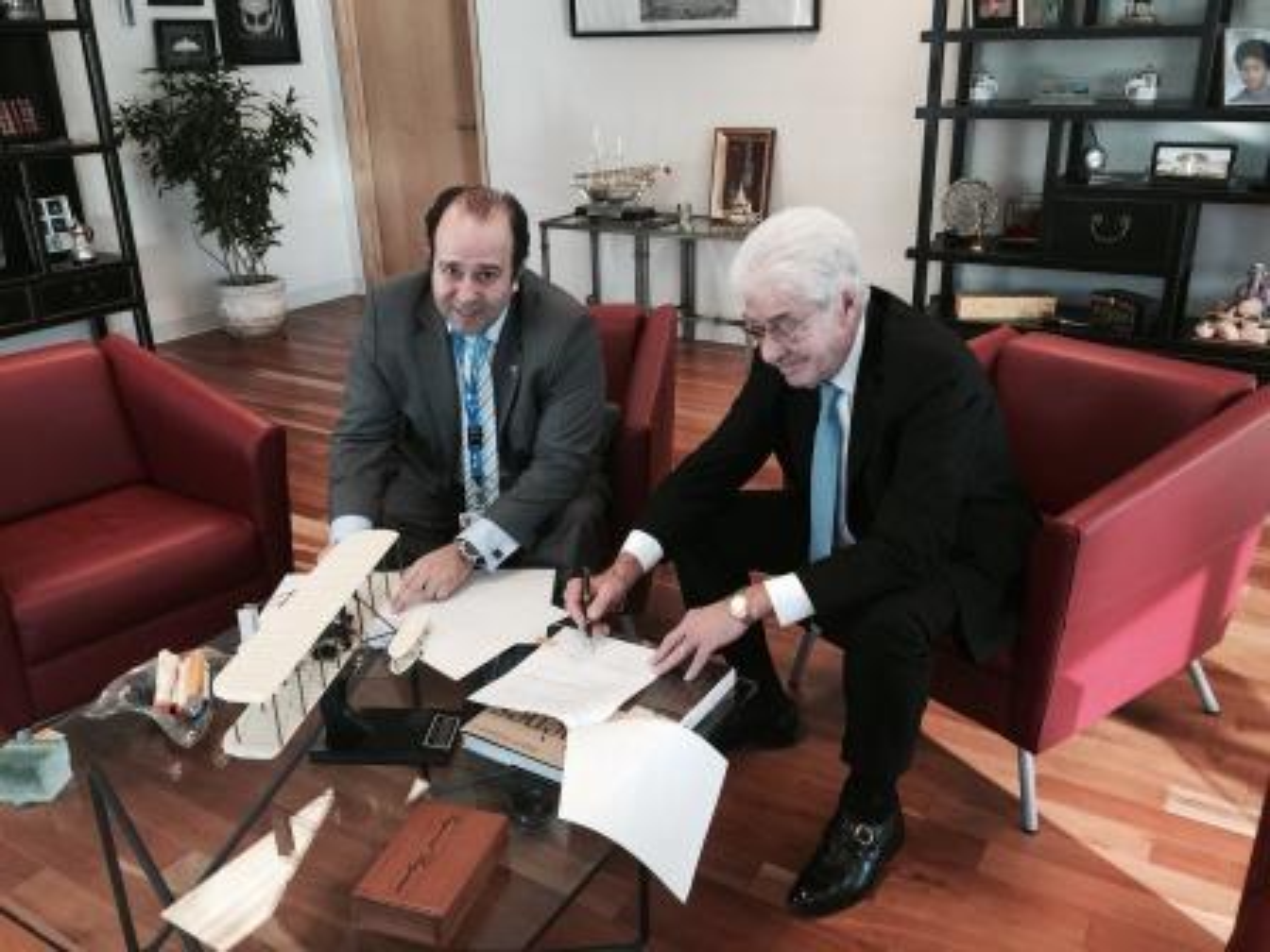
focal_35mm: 29
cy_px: 476
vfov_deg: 48.2
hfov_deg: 61.7
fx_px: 1064
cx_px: 635
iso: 40
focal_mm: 4.15
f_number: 2.2
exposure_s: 1/30
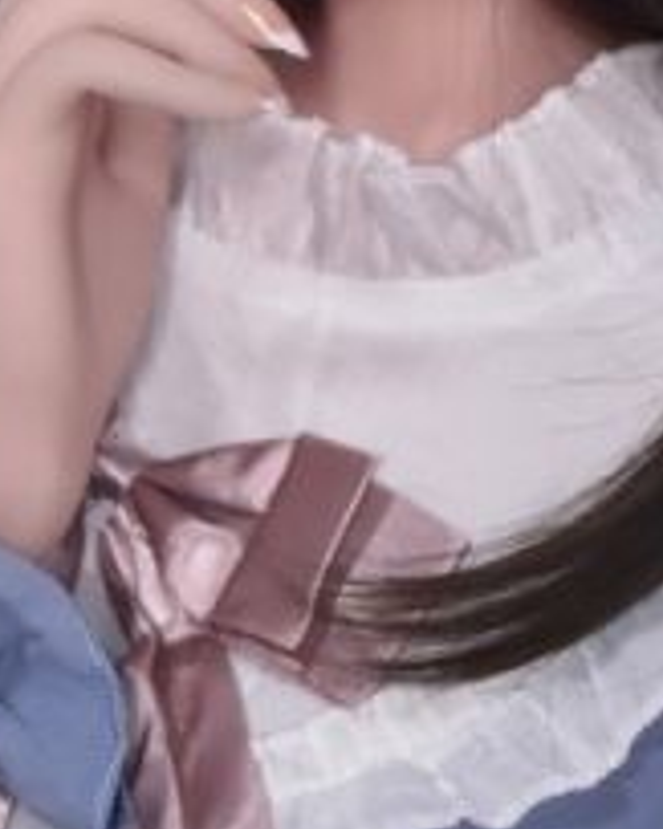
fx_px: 4566
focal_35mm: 186
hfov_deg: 8.3
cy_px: 512
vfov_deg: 10.4
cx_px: 264
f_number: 5.6
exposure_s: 1/80
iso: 1000
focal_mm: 30
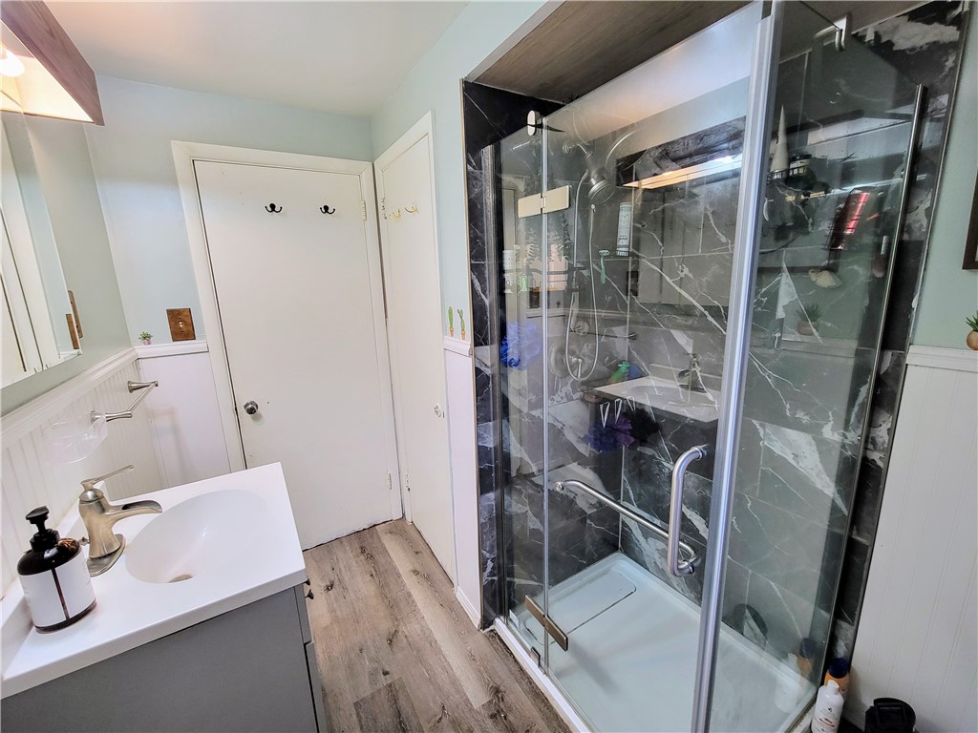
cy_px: 366
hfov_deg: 106.2
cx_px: 489
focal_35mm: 13
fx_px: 367
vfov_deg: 89.9
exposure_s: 1/60
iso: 160
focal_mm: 2.2
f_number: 2.2
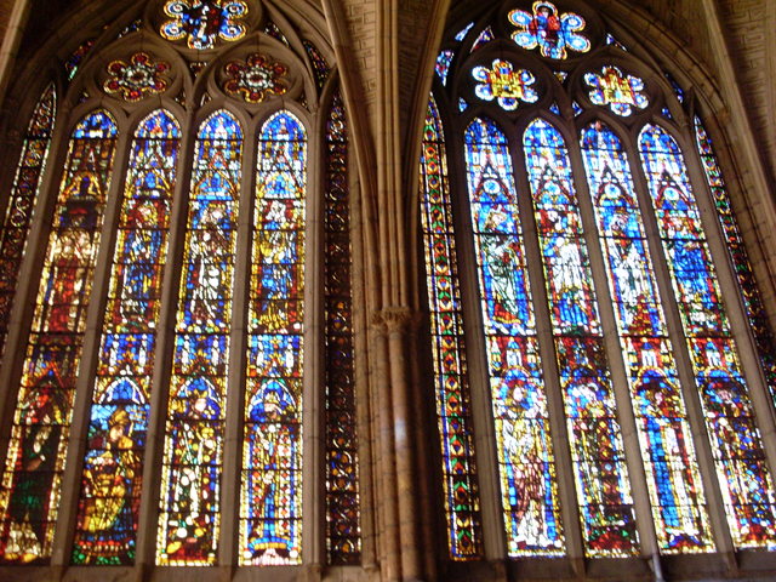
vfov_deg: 37.7
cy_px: 291
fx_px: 852
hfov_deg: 49.0
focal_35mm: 38
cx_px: 388
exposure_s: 1/6
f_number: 3
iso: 200
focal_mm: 6.3
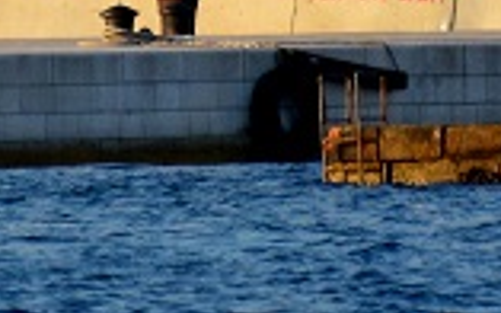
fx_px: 39855
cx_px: 646
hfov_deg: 0.7
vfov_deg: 0.4
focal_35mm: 2920
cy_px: -666
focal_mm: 300
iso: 400
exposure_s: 1/800
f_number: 6.3
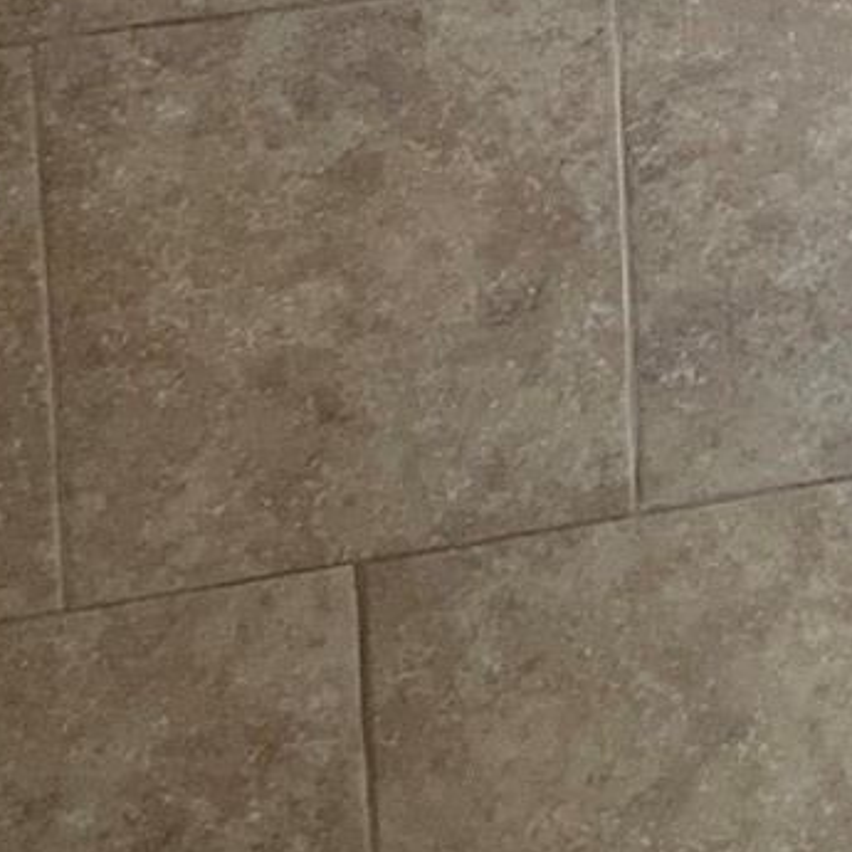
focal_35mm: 152
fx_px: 4233
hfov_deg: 11.2
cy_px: -699
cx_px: 1074
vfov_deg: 10.7
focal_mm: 3
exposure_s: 1/120
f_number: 1.8
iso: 40
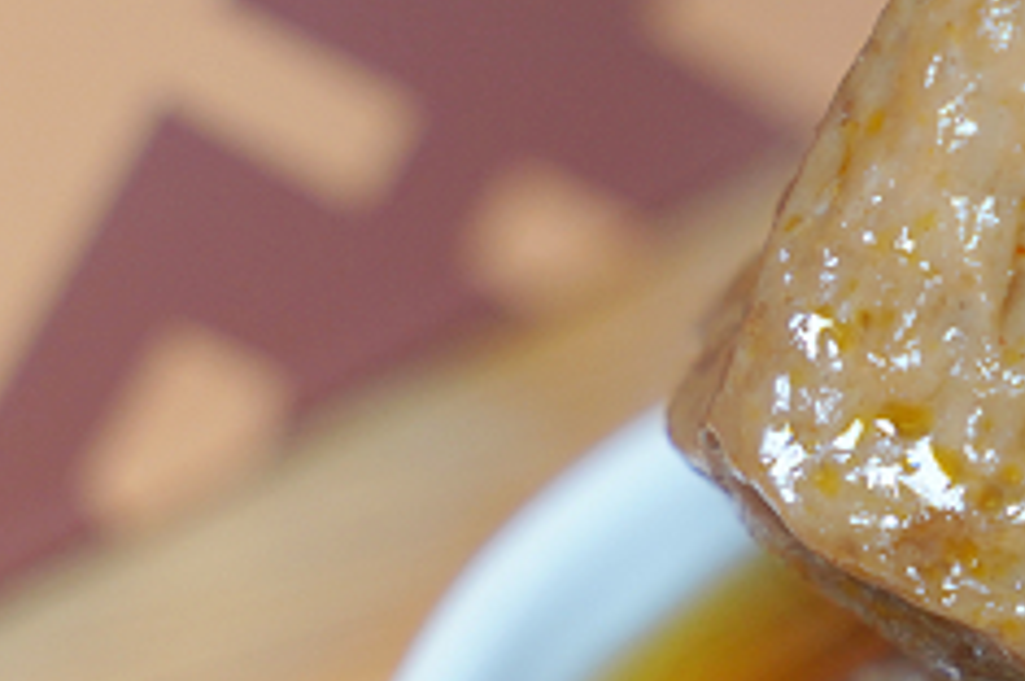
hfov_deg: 5.8
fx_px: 10037
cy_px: 410
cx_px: 1509
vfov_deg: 3.9
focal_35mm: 353
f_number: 4
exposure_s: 1/80
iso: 320
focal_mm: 69
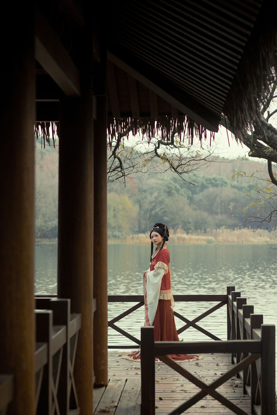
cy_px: 208
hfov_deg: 16.1
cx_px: 138
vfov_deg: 23.9
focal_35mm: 85
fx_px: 981
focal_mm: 85
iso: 640
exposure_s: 1/800
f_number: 3.5
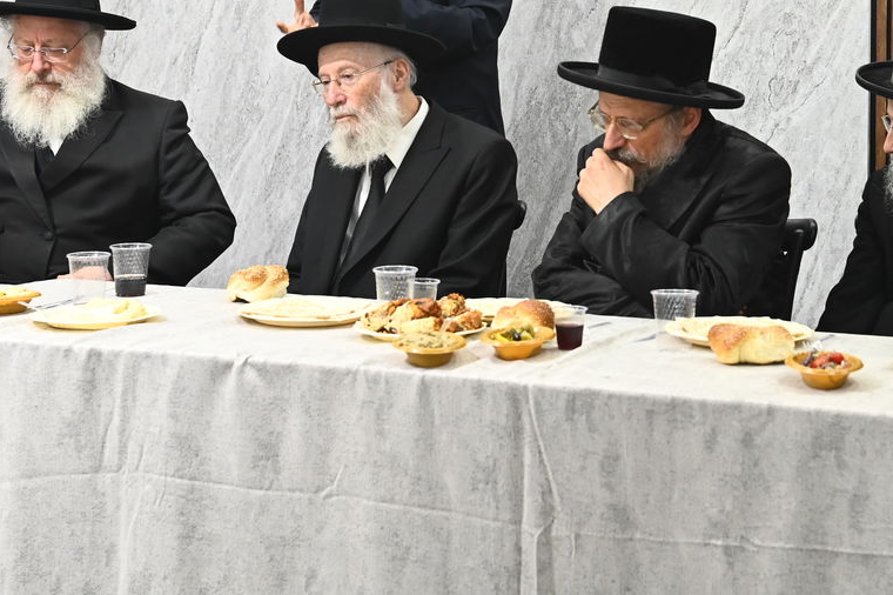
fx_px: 2008
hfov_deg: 24.9
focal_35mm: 81
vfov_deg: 16.6
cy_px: 51
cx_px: 604
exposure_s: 1/160
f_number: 5
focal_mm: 44
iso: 2000
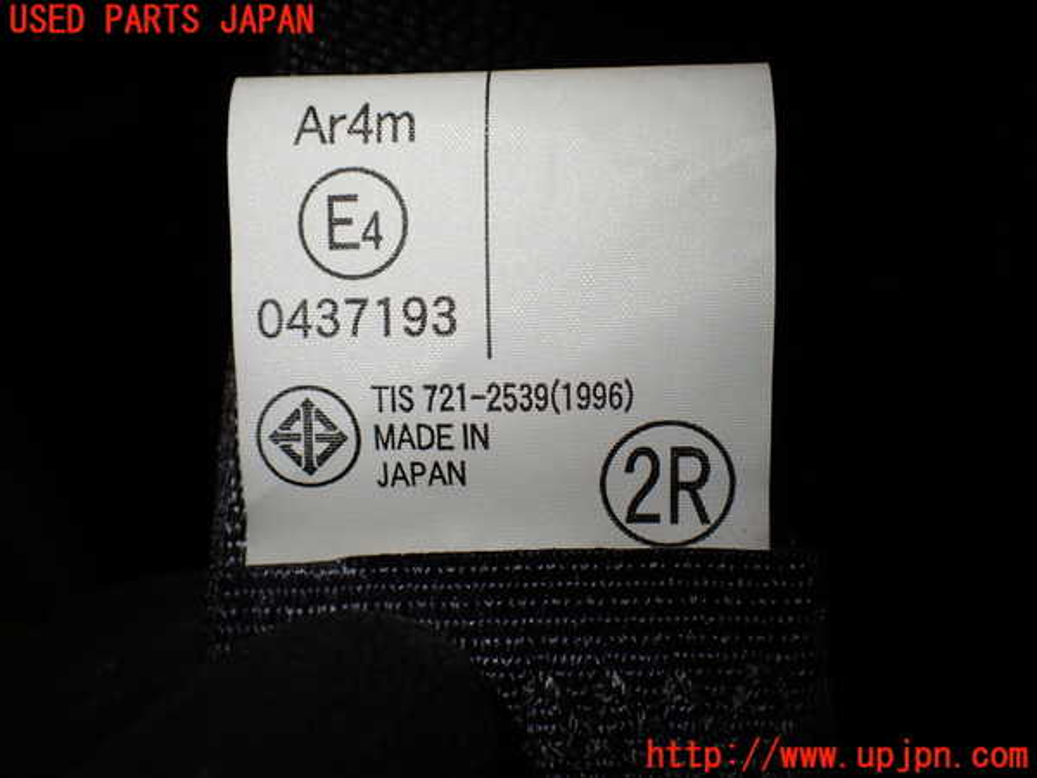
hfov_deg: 60.0
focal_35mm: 30
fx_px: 899
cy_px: 389
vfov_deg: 46.8
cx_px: 518
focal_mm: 5.4
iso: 100
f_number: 2.3
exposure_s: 1/200
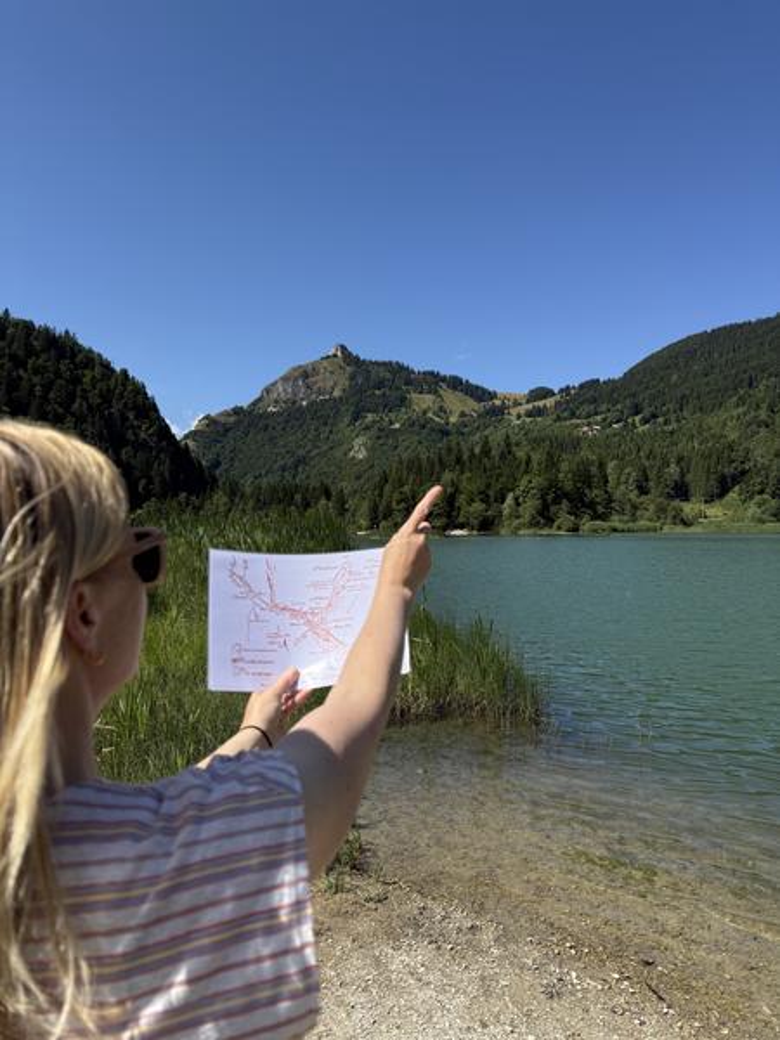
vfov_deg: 71.6
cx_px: 390
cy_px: 520
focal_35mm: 24
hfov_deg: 56.8
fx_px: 721
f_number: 1.78
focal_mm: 6.76
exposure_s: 1/5714
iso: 100
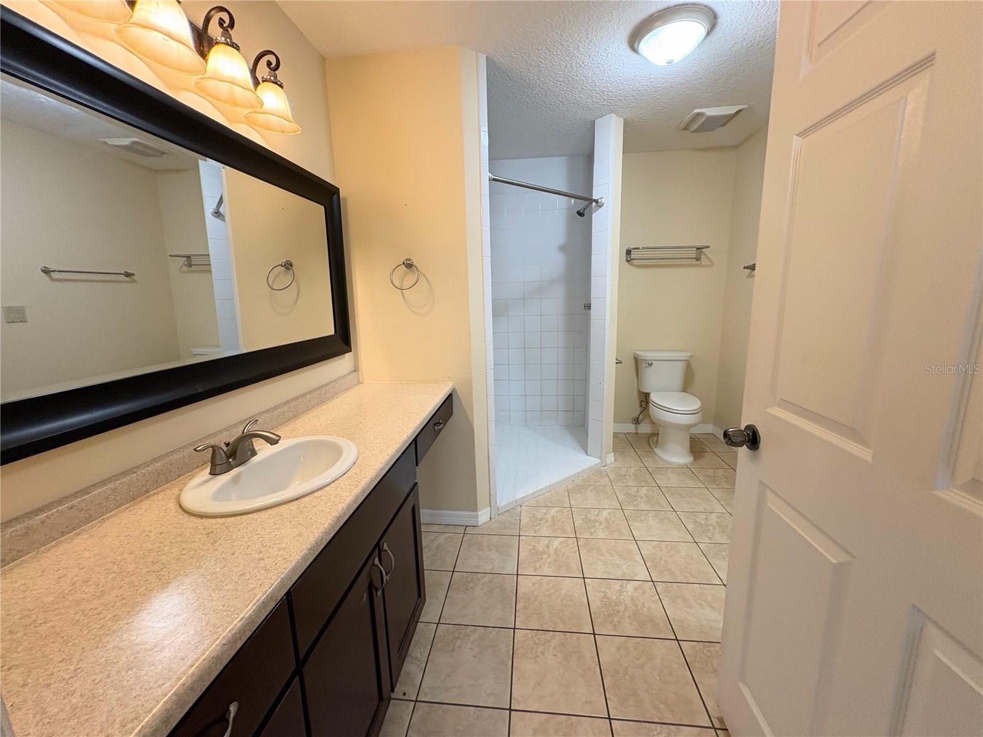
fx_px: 398
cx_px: 492
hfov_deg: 102.1
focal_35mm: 14
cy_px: 368
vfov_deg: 85.7
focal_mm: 2.22
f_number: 2.2
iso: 200
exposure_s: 1/60
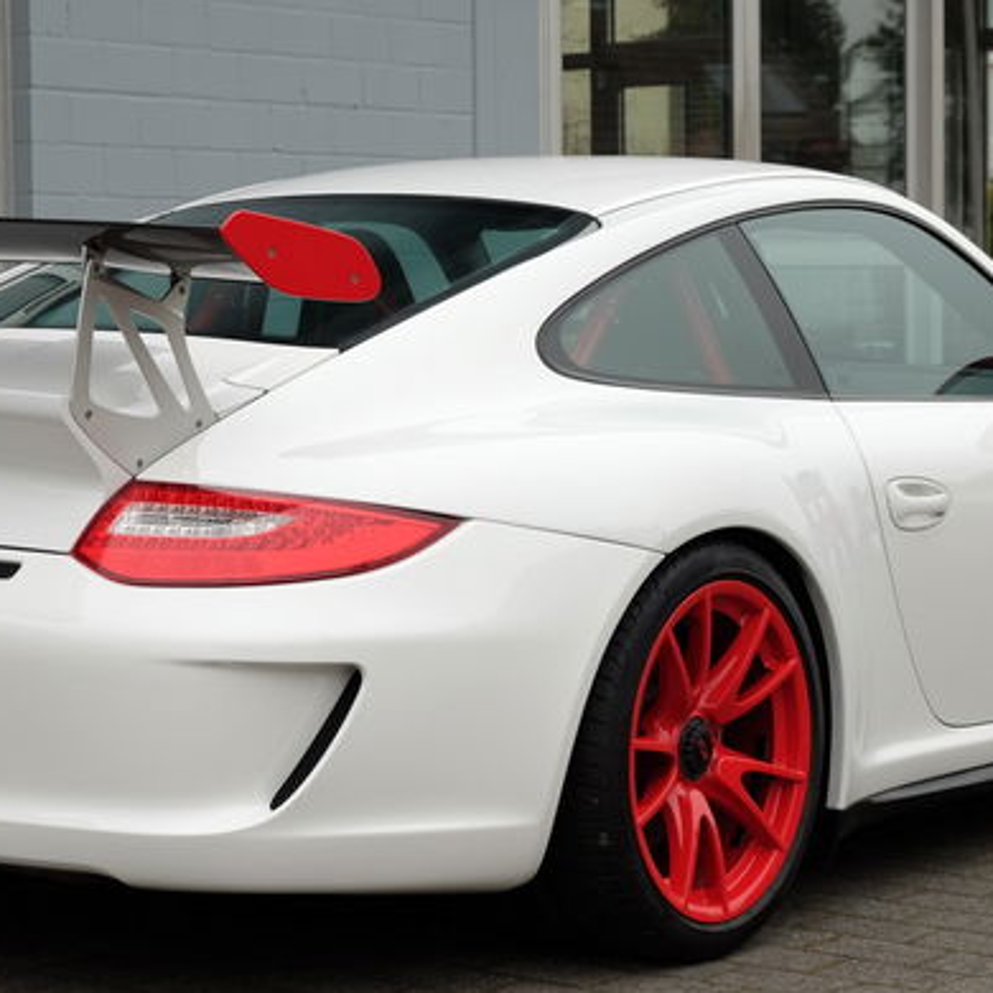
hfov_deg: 17.1
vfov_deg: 17.1
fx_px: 3310
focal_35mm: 102
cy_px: 486
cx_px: 456
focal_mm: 40.7
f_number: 5.6
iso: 200
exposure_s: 1/170
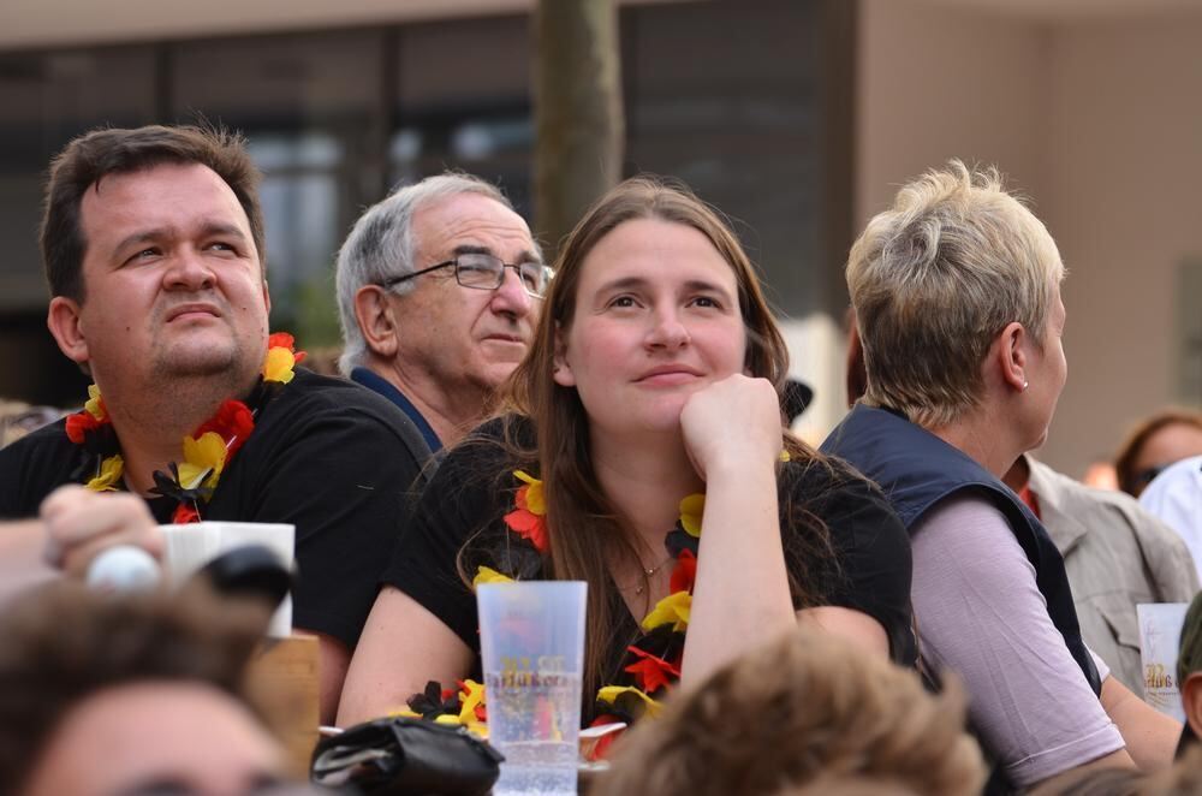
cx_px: 601
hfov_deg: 11.8
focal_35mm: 174
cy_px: 398
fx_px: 5797
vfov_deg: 7.9
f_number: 4.8
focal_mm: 116
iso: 200
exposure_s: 1/500
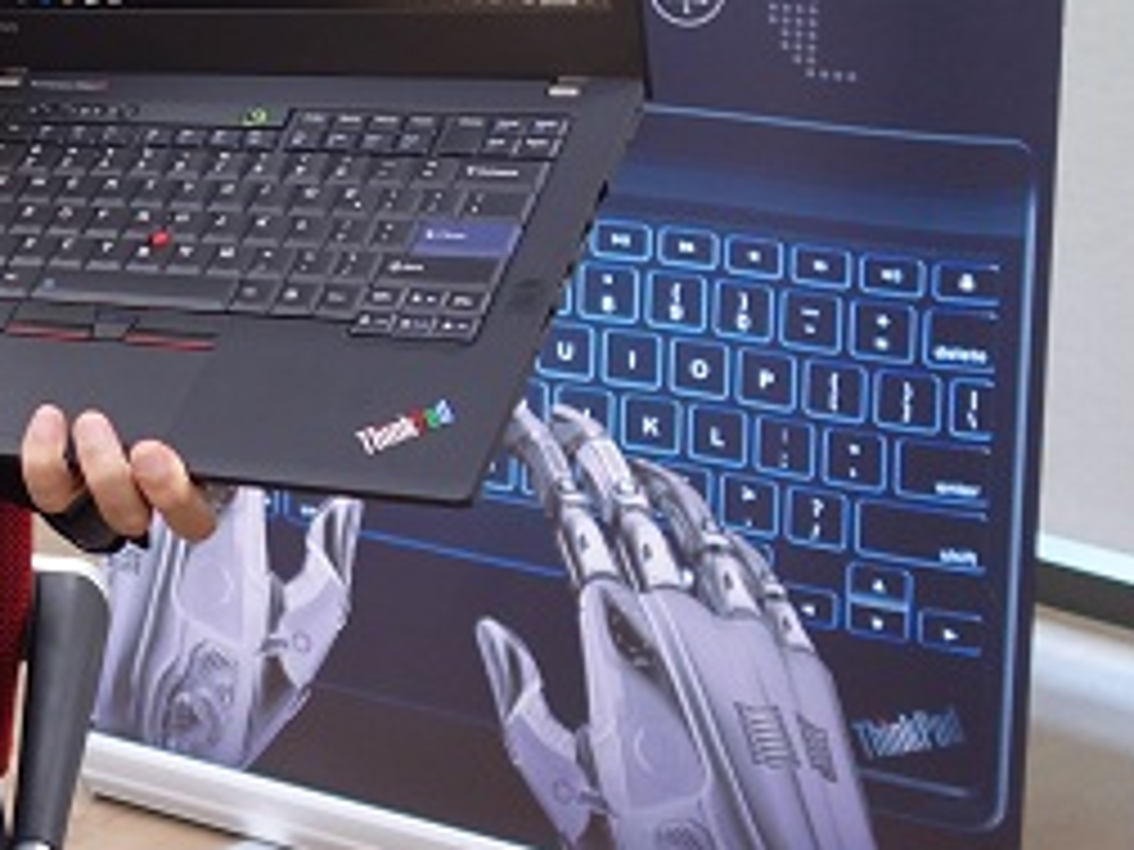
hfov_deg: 18.4
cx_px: -356
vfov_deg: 14.8
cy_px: 63
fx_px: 3243
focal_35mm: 99
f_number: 2.8
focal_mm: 13.42
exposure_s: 1/40
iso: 250
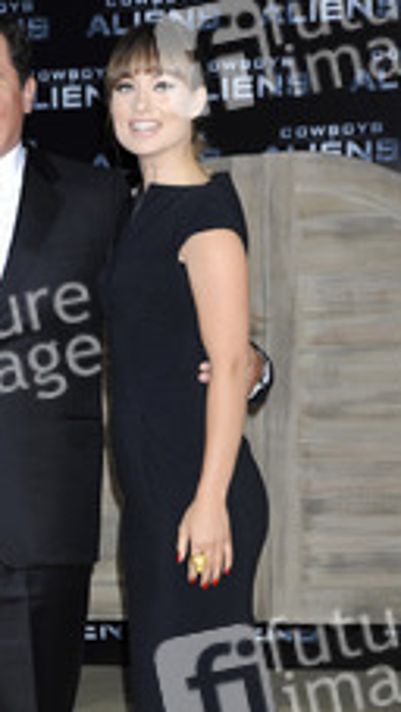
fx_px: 3415
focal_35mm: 181
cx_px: 31
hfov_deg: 6.7
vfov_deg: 11.9
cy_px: 514
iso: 500
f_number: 6.3
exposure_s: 1/200
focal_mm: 98
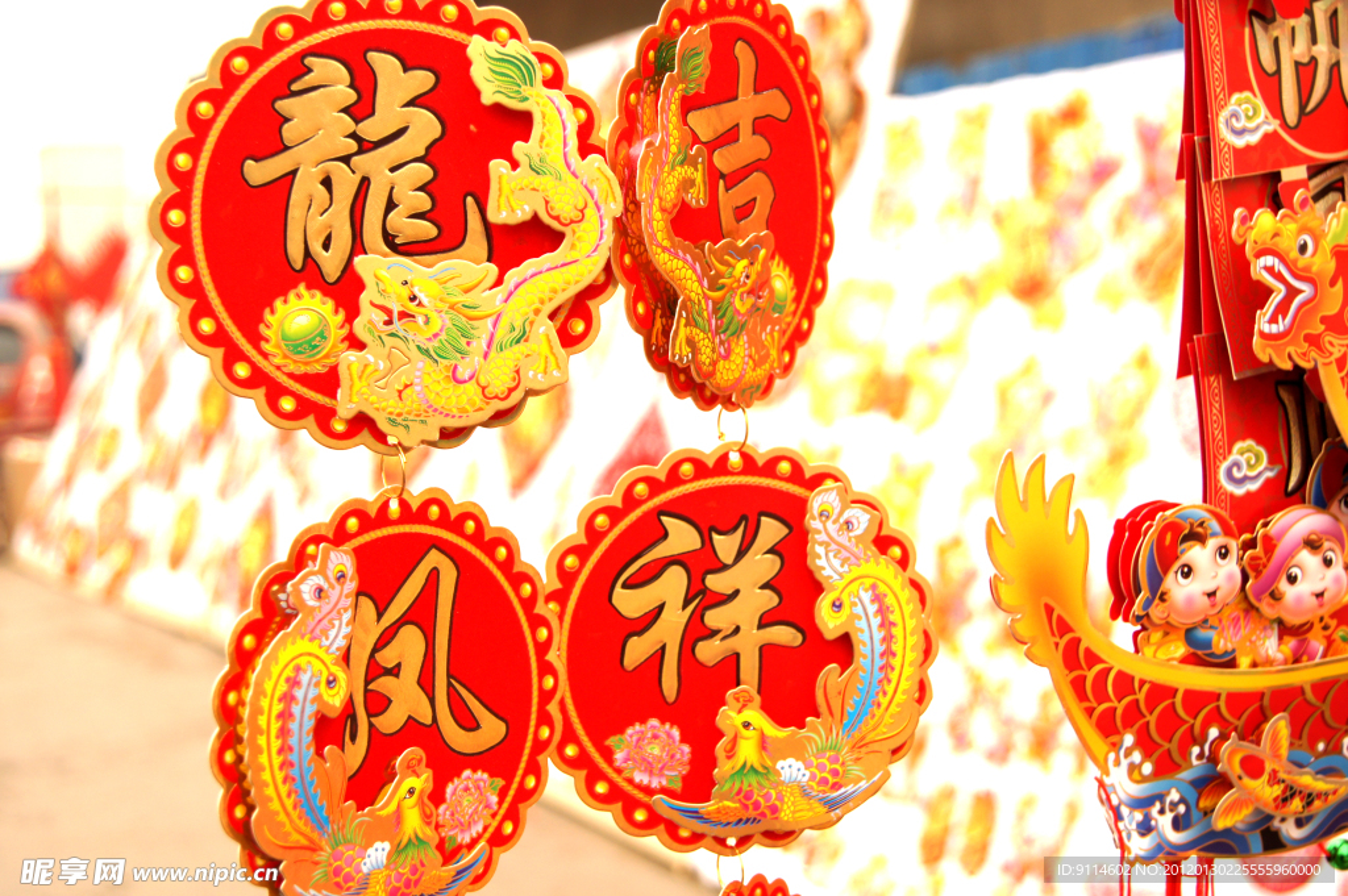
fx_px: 1964
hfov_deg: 37.9
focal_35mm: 52
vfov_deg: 25.7
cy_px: 448
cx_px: 674
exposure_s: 1/125
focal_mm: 35
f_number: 5
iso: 200
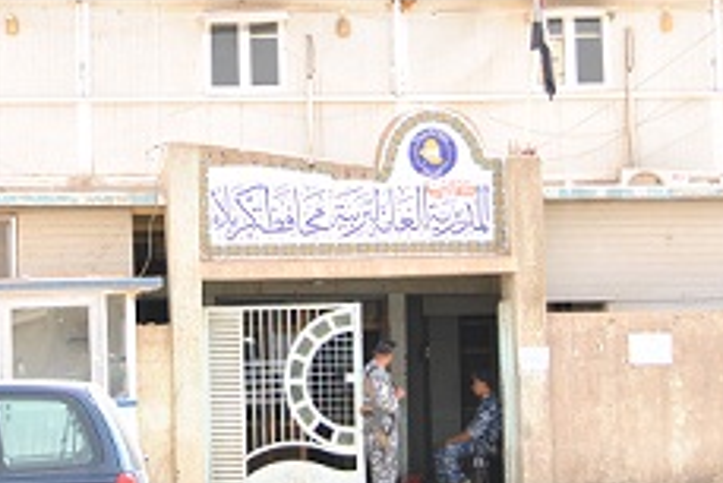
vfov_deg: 12.0
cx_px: 216
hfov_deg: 17.9
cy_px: 120
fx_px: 2291
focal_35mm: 114
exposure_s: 1/320
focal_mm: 32
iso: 200
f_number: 5
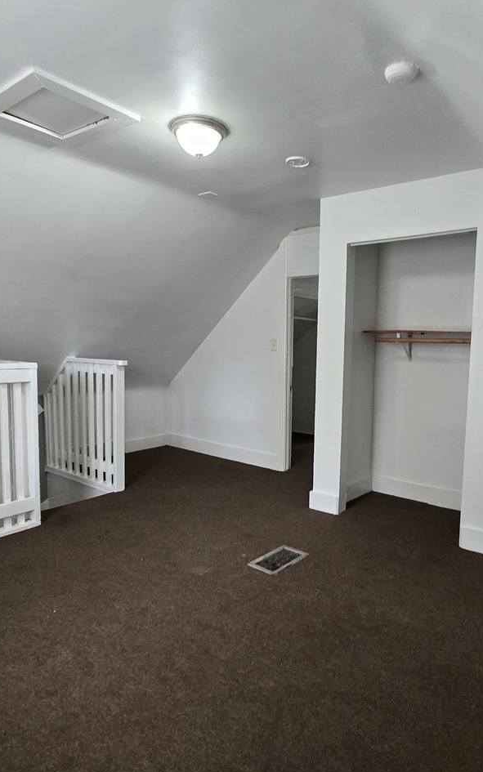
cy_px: 387
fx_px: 442
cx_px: 276
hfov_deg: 57.1
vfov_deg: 82.3
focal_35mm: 21
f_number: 2.2
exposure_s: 1/60
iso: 500
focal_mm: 2.2
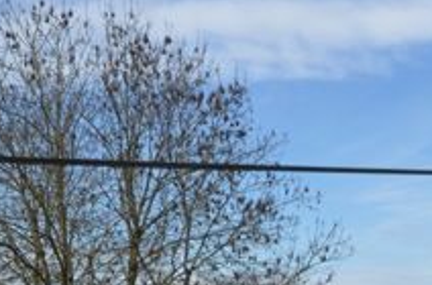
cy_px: 375
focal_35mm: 100
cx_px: 360
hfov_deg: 20.2
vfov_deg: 13.1
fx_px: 1196
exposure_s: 1/200
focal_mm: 20
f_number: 7.1
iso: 100
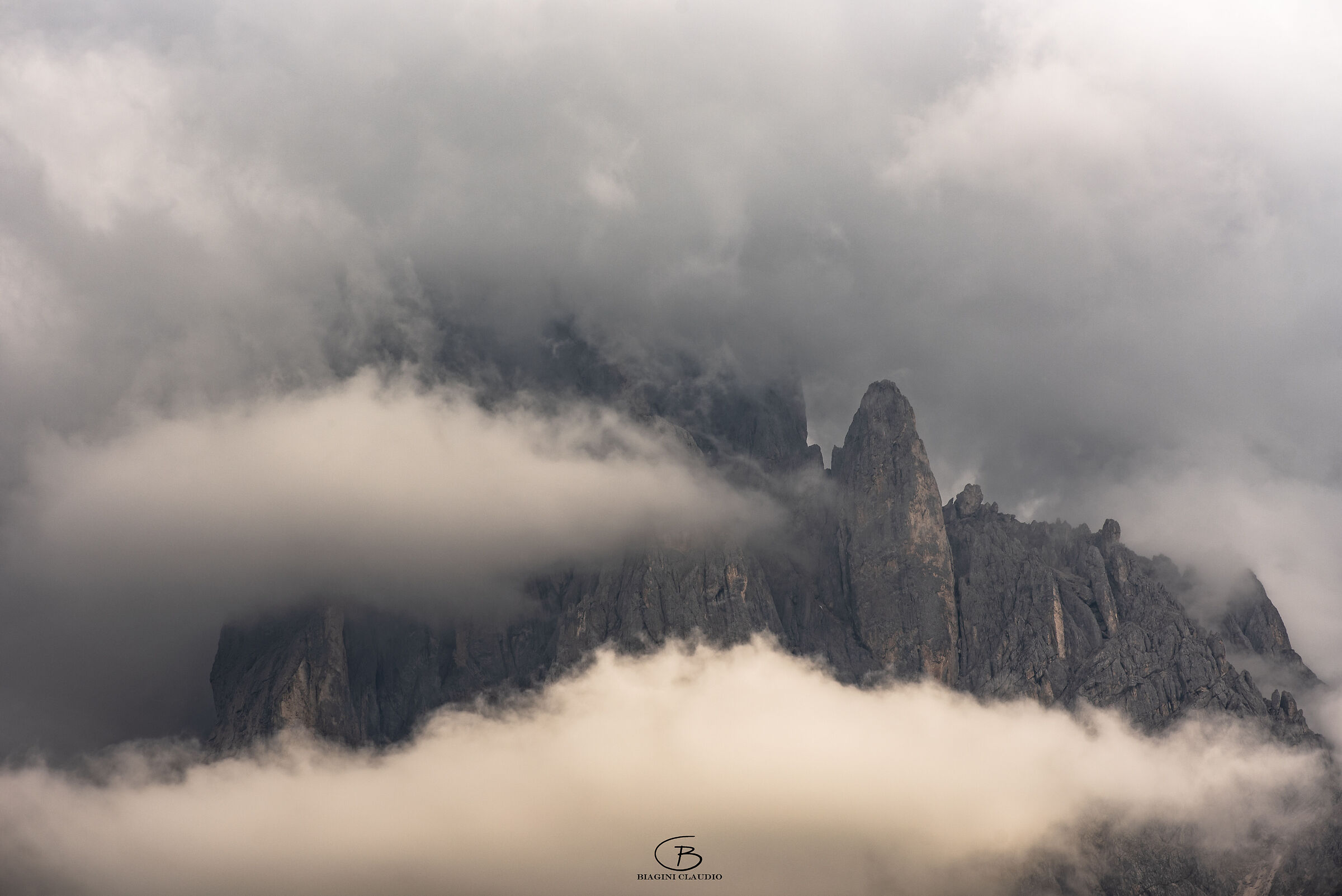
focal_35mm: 100
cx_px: 671
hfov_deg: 20.4
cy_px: 448
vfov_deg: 13.7
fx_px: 3729
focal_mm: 100
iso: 100
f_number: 7.1
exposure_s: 1/500
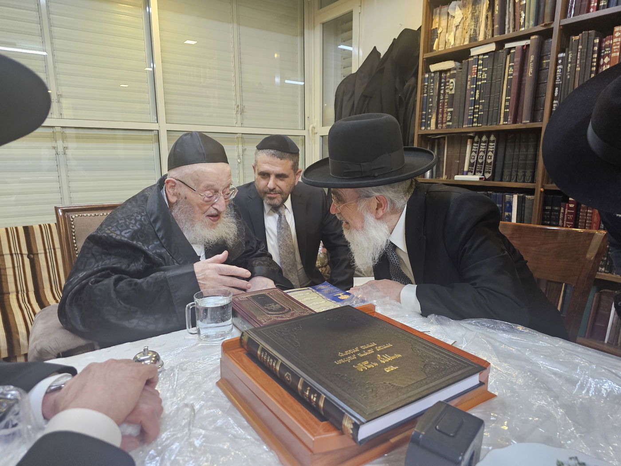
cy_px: 233
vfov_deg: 58.9
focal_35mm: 23
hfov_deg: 73.9
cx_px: 310
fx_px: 413
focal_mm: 6.3
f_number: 1.7
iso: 500
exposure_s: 1/100
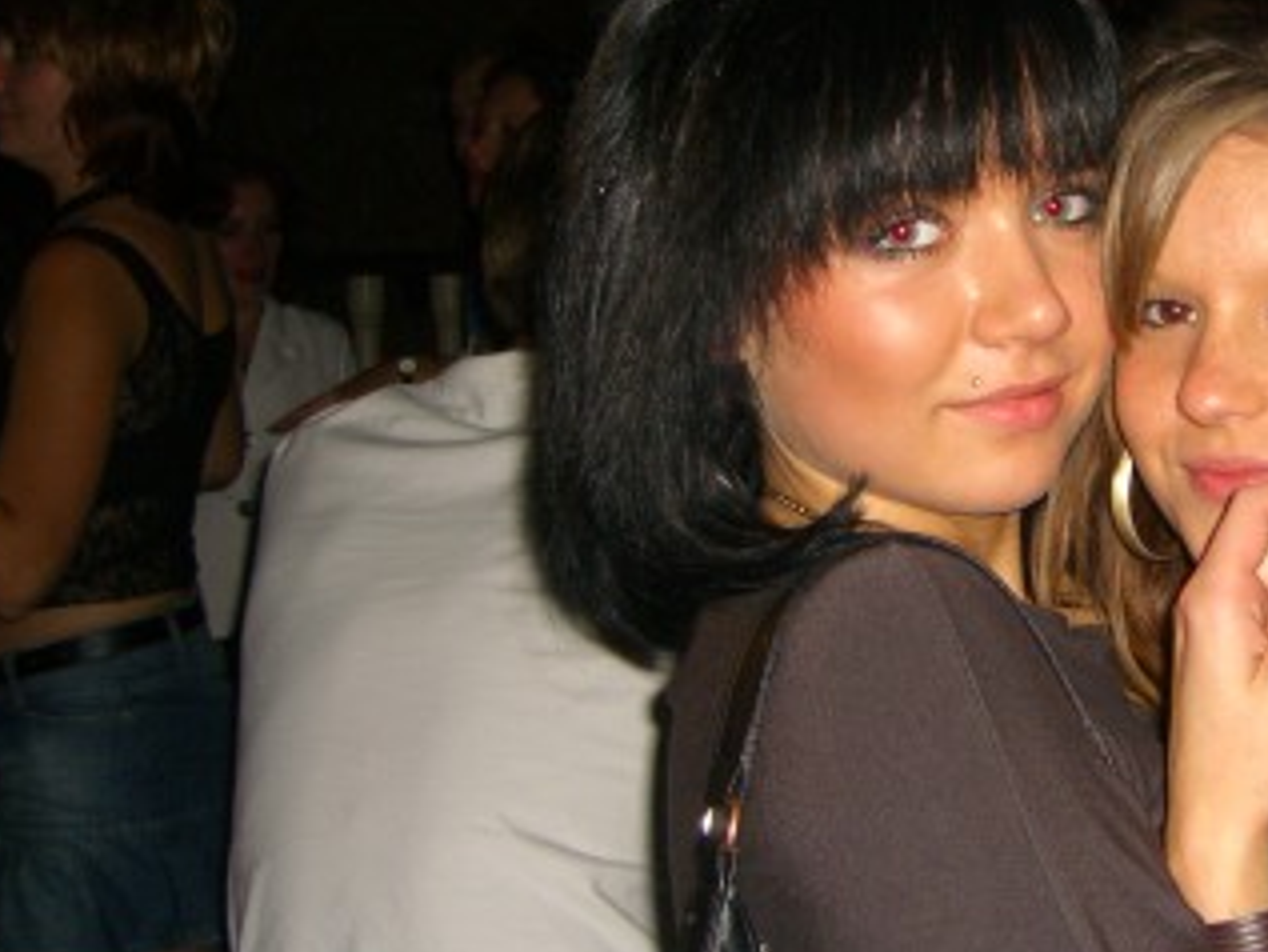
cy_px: 336
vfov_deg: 20.4
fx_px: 2638
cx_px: 1140
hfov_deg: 26.1
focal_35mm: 72
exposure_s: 1/60
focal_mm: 7.9
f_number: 2.8
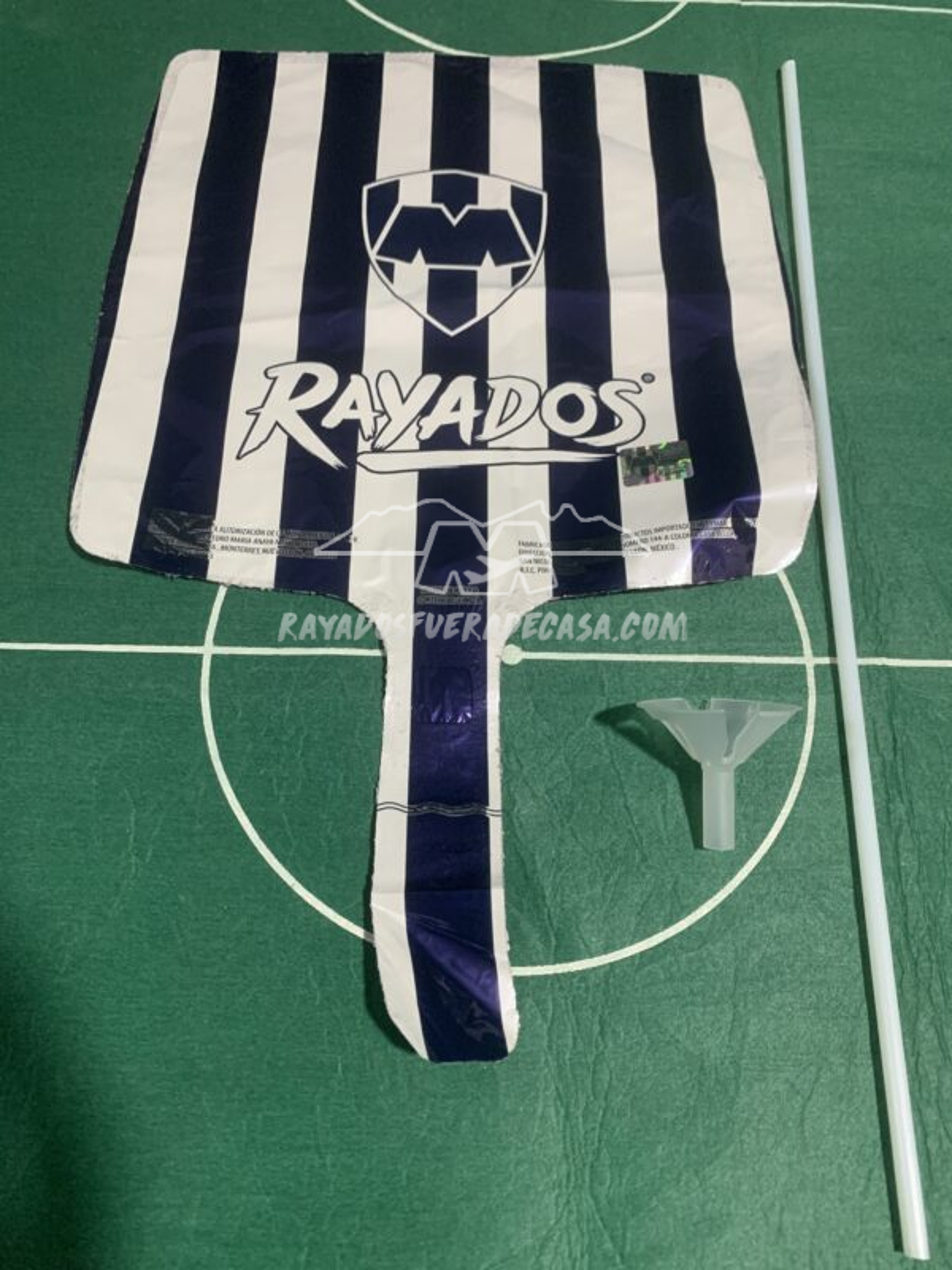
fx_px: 953
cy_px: 635
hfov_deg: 53.1
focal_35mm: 26
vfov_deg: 67.3
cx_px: 476
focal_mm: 4.25
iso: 400
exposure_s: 1/40
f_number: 1.8
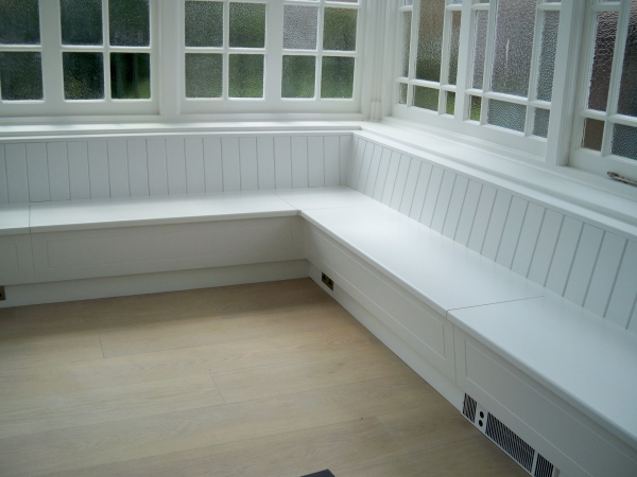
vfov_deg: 38.7
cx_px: 318
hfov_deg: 50.1
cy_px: 238
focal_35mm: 37
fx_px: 681
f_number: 3.1
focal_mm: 7.9
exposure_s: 1/500
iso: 80
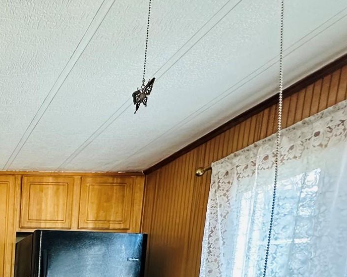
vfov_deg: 30.7
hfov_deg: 35.5
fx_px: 411
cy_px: 345
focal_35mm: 40
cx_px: -73
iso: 320
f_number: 2.2
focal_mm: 2.22
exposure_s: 1/83
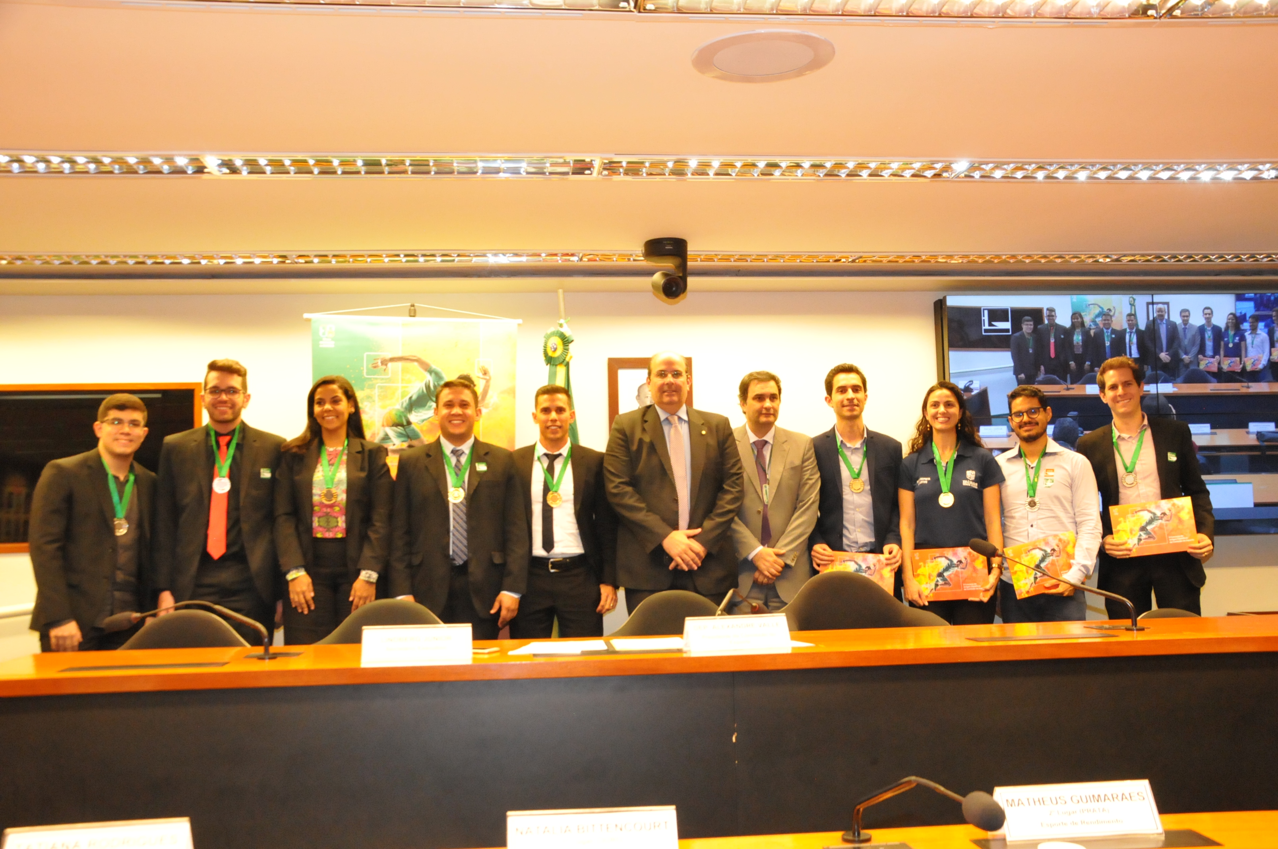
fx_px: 1276
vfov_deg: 36.8
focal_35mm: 36
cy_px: 424
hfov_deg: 53.2
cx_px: 639
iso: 3200
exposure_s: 1/80
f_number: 7.1
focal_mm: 24
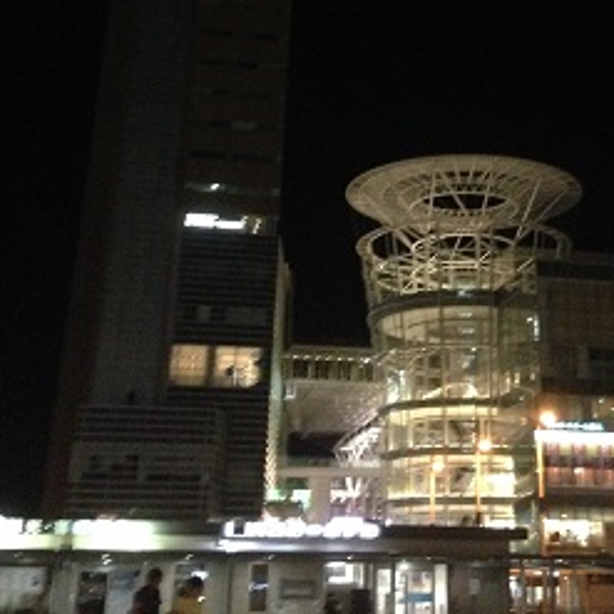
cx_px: 420
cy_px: 94
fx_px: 1164
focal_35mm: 58
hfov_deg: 29.3
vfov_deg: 28.7
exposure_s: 1/15
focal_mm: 4.12
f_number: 2.4
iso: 800
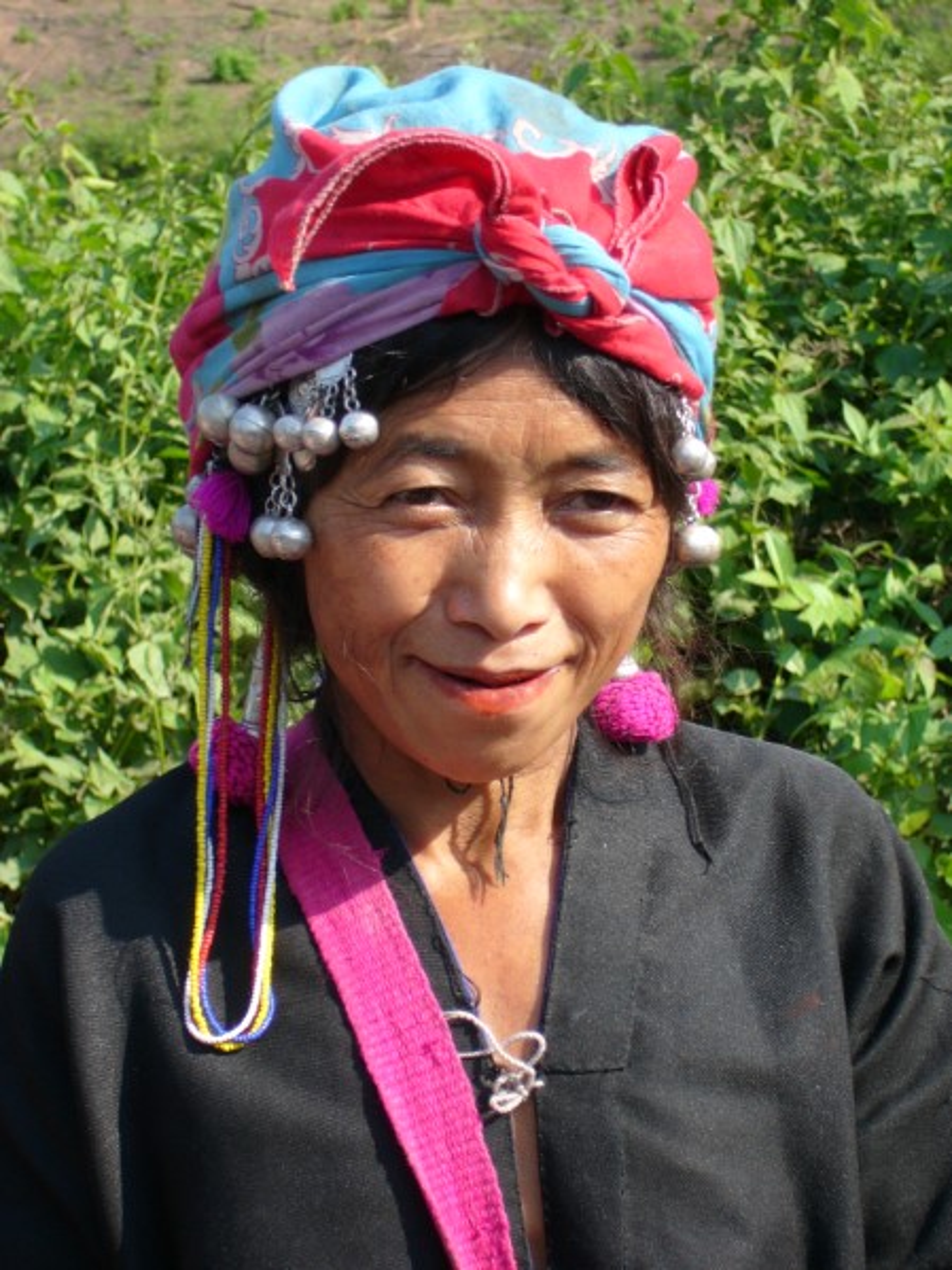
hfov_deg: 14.1
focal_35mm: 105
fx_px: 3852
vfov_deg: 18.7
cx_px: 476
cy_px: 635
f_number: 4.9
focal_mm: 17.4
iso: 50
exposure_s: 1/125
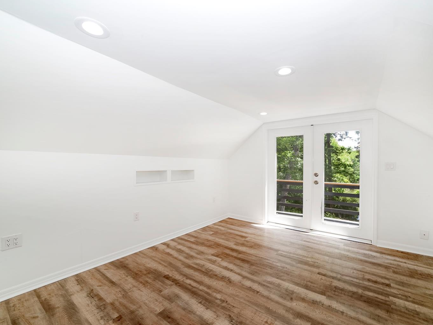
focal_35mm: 17
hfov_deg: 91.0
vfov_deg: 74.7
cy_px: 165
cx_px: 224
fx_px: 213
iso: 400
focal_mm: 15
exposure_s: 1/160
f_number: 13
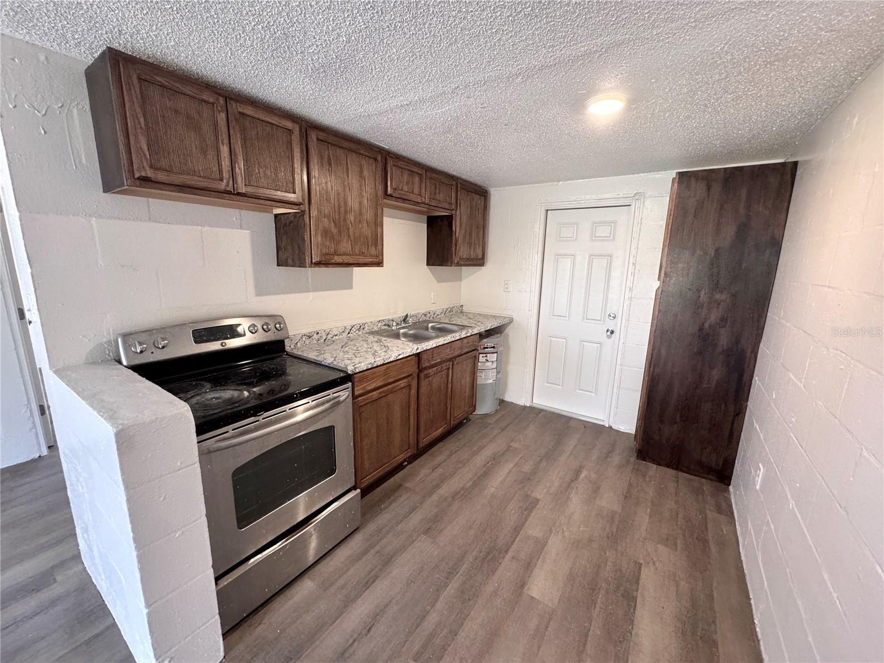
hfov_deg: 102.1
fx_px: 358
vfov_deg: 85.7
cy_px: 332
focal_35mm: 14
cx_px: 442
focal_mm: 2.22
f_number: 2.2
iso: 400
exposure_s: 1/60
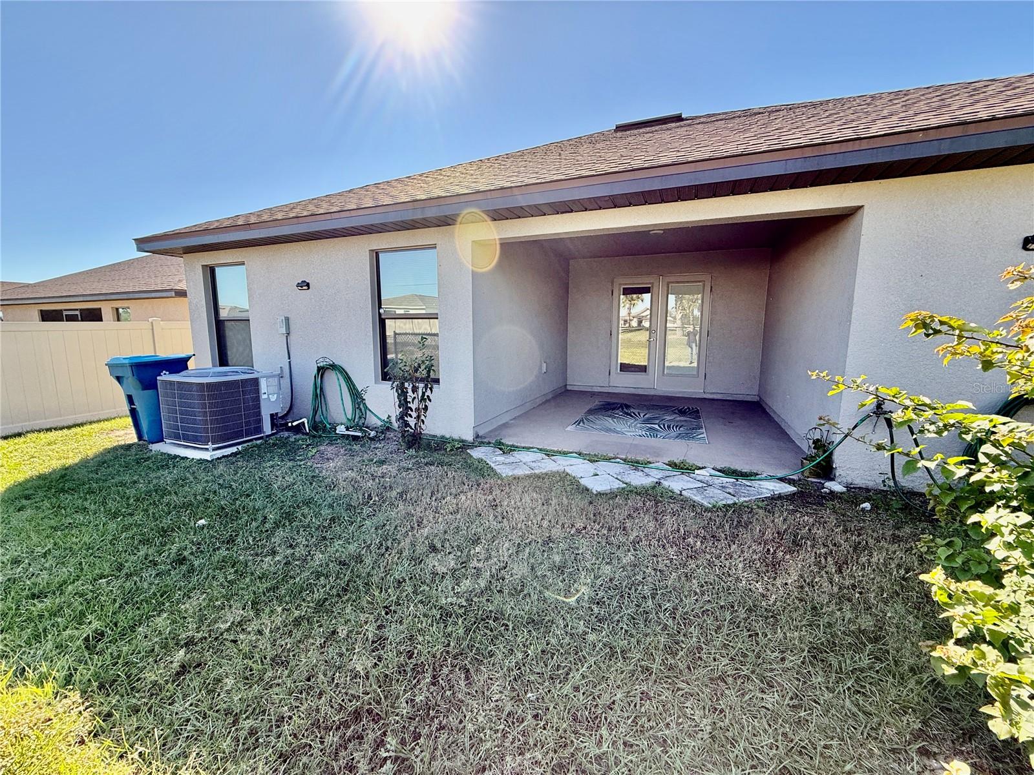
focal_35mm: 14
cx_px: 517
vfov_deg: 85.7
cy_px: 388
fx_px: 418
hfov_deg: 102.1
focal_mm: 2.22
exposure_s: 1/277
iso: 50
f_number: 2.2
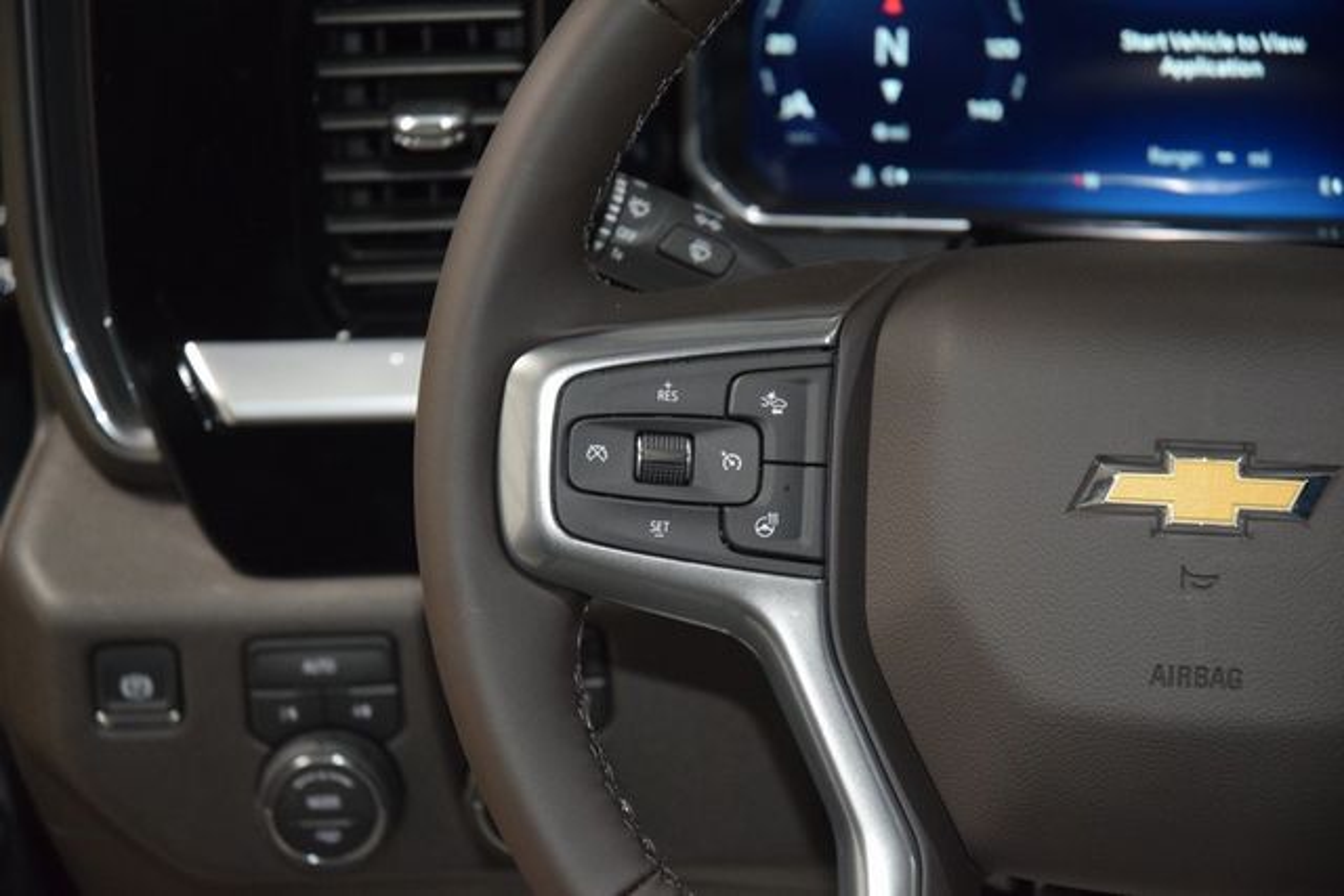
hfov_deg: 19.5
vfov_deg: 13.0
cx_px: 672
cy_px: 448
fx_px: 3921
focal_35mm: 105
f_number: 4.5
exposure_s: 1/60
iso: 2500
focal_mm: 70
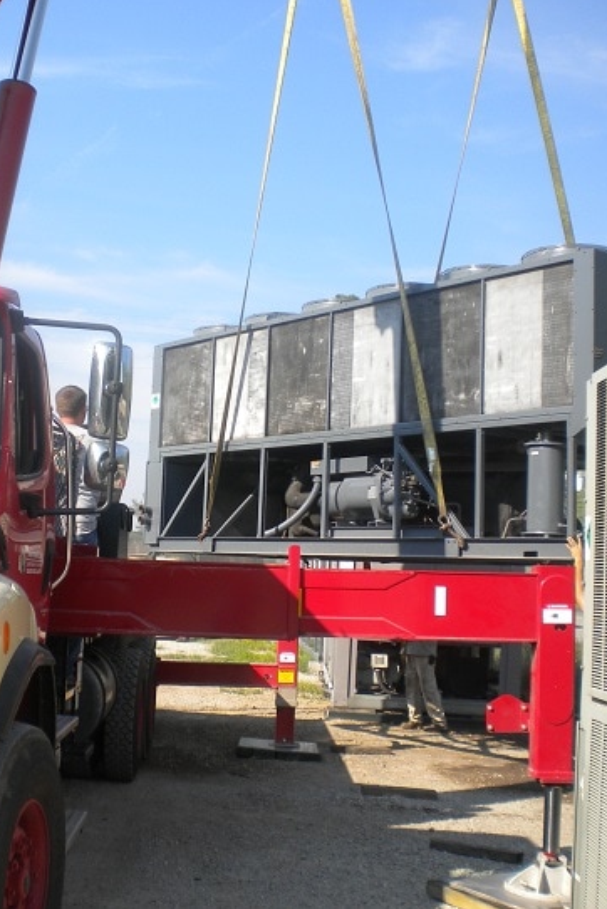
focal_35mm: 49
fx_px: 1238
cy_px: 453
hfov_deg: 27.3
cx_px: 184
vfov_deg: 40.3
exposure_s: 1/419
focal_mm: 6.3
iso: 80
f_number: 4.6
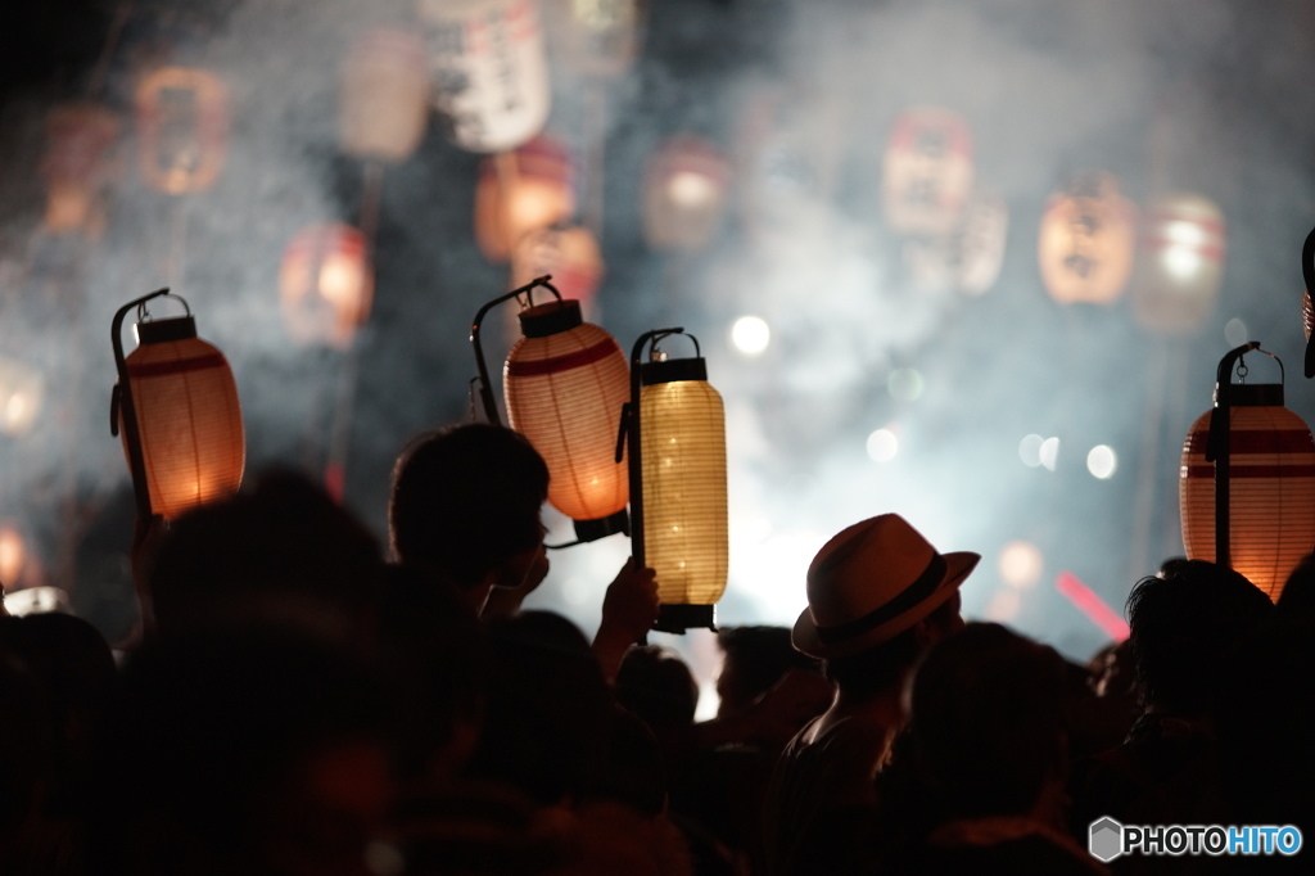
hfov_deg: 13.7
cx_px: 658
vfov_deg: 9.1
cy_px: 438
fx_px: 5477
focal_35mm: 150
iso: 1250
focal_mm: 150
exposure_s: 1/160
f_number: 2.8
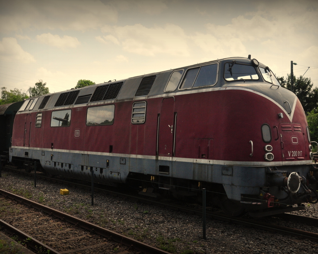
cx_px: 163
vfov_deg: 33.4
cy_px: 126
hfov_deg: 41.2
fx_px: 424
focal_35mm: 45
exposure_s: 1/500
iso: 500
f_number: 11
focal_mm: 26
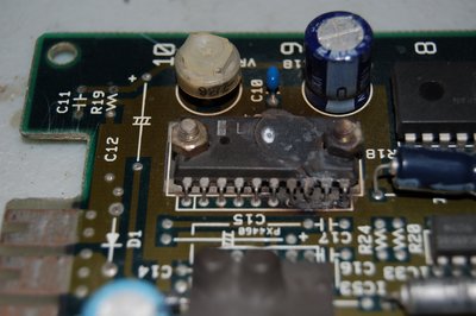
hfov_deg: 24.6
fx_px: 1090
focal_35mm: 82
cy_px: 158
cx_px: 238
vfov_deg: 16.5
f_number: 5.6
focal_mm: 55
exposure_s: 1/125
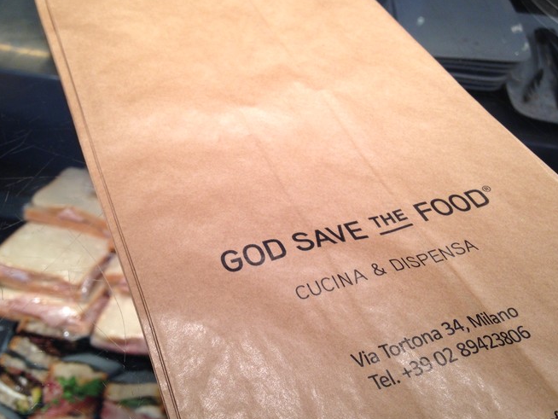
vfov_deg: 38.7
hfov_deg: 50.0
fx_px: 597
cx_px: 251
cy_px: 219
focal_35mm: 37
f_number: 2.4
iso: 50
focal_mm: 4.12
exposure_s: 1/60
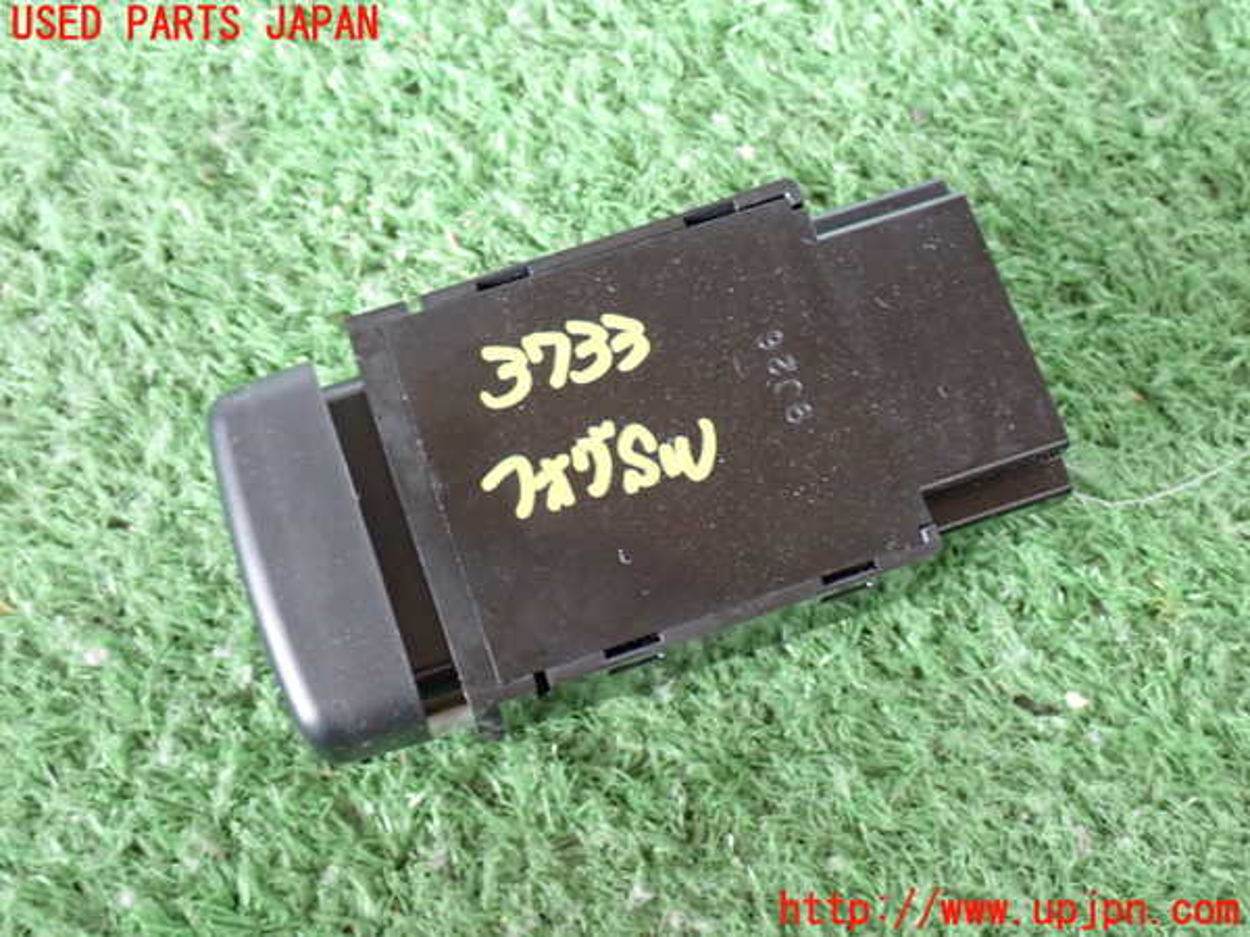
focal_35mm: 54
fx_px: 1950
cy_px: 468
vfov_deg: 27.0
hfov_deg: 35.5
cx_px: 625
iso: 800
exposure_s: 1/20
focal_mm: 9.65
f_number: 3.3
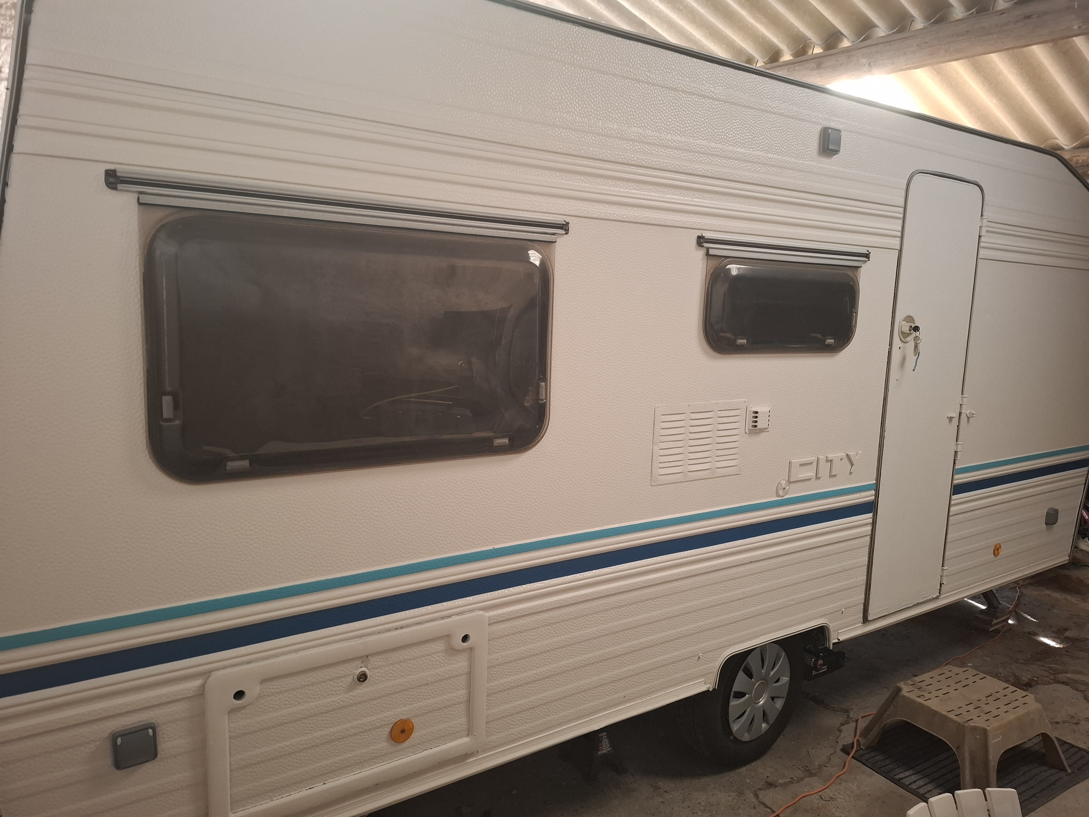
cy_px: 408
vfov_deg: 58.9
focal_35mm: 23
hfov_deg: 73.9
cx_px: 544
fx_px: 724
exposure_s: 1/25
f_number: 1.8
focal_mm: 5.54
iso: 400
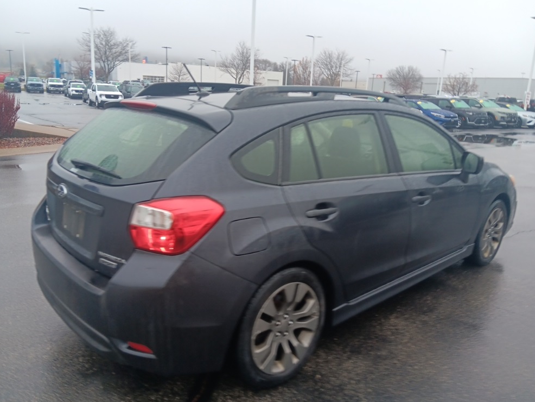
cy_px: 199
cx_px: 270
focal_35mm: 27
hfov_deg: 65.3
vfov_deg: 51.4
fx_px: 417
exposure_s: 1/50
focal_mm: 3.98
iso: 113
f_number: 1.8
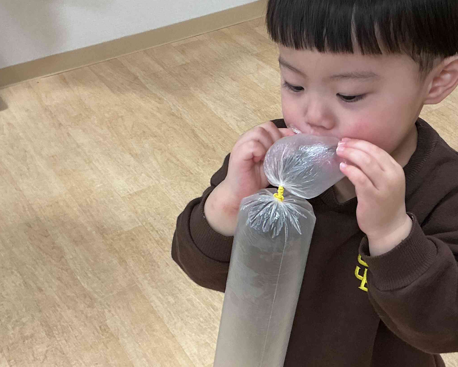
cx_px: 279
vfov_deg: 27.1
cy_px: 171
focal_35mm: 56
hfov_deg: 33.5
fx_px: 759
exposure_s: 1/120
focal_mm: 3
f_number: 1.8
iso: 64
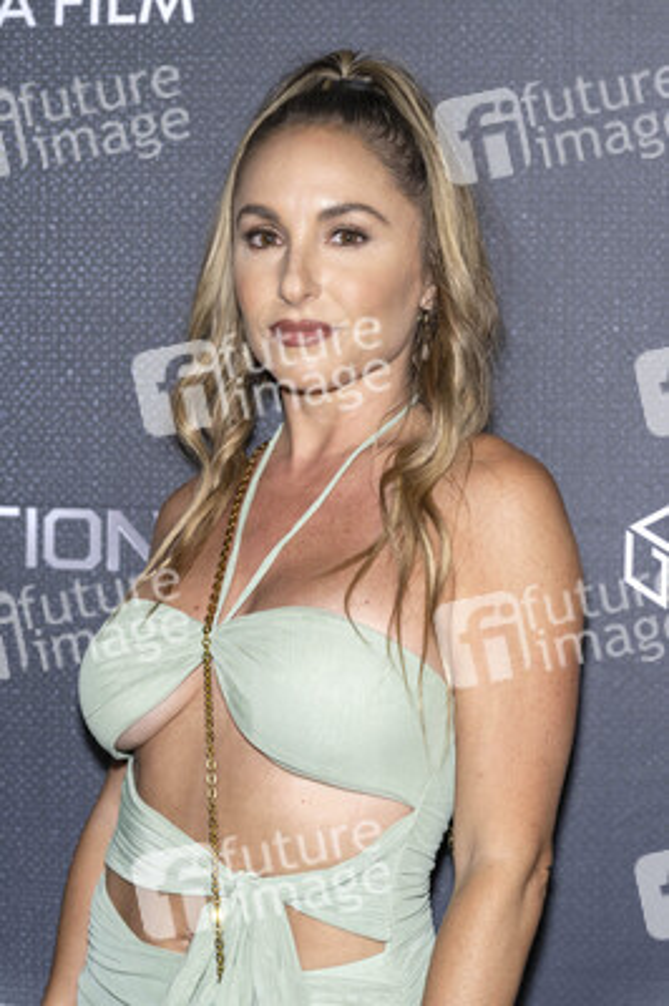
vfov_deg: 27.0
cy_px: 503
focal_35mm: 75
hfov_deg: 18.2
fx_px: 2094
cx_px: 334
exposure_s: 1/200
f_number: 5.6
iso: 800
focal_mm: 75
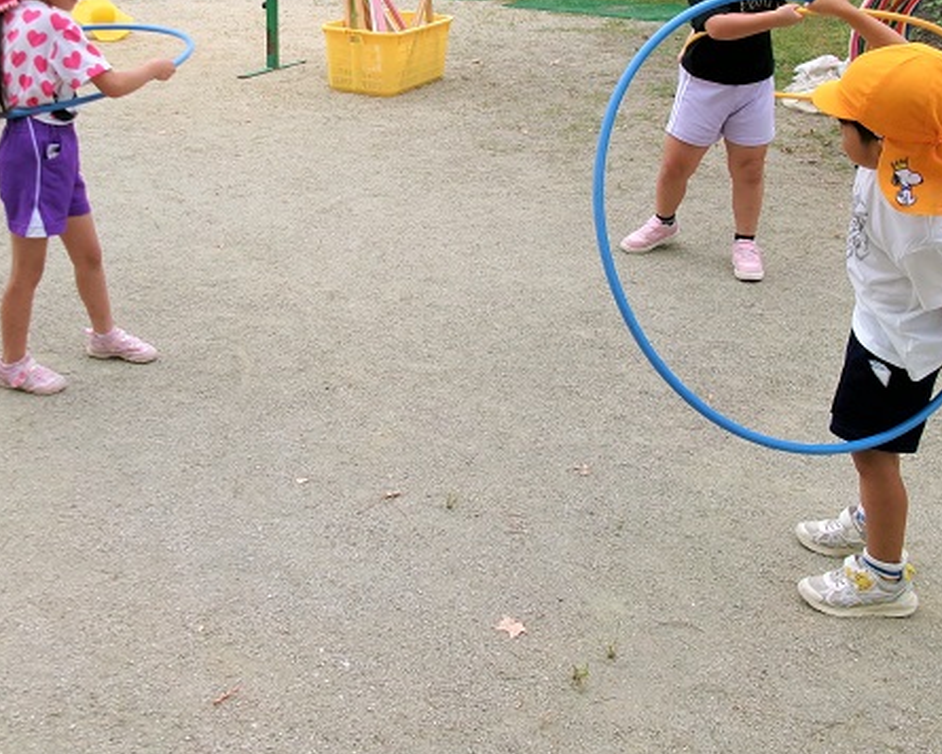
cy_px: 217
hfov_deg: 42.8
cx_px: 411
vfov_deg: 34.4
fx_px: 1199
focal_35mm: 43
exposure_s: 1/280
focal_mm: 5.1
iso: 100
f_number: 3.9
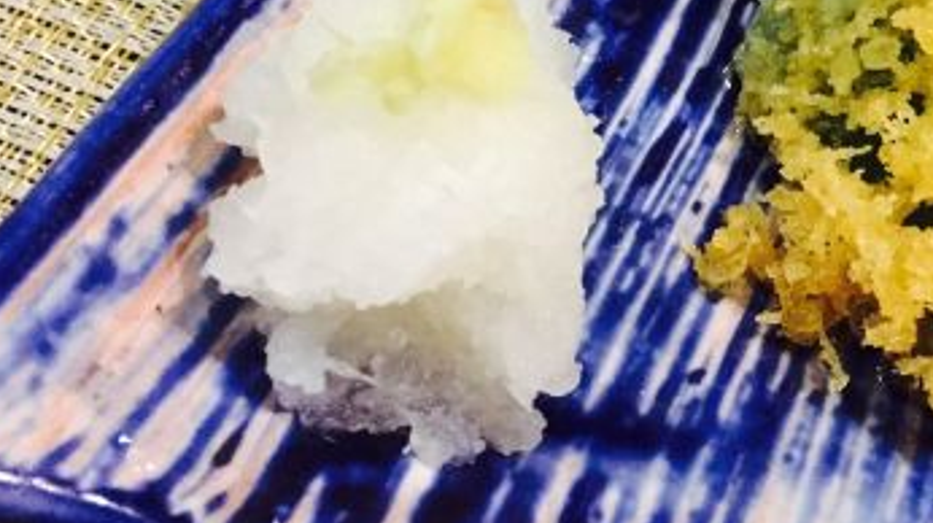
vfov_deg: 18.1
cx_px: 911
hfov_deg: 30.7
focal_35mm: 64
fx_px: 1582
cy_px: -39
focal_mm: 4.15
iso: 400
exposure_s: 1/17
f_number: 2.2
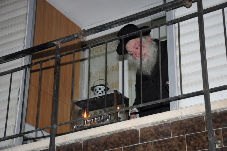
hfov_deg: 23.4
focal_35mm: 87
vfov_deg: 15.7
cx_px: 114
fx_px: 548
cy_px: 76
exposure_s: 1/60
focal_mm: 58
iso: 1250
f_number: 6.3
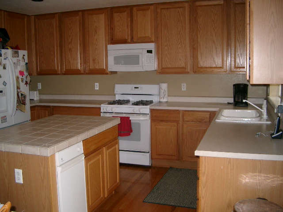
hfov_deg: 50.1
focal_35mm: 37
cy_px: 106
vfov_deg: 38.7
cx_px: 142
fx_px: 302
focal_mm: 7.6
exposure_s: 1/60
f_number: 2.6
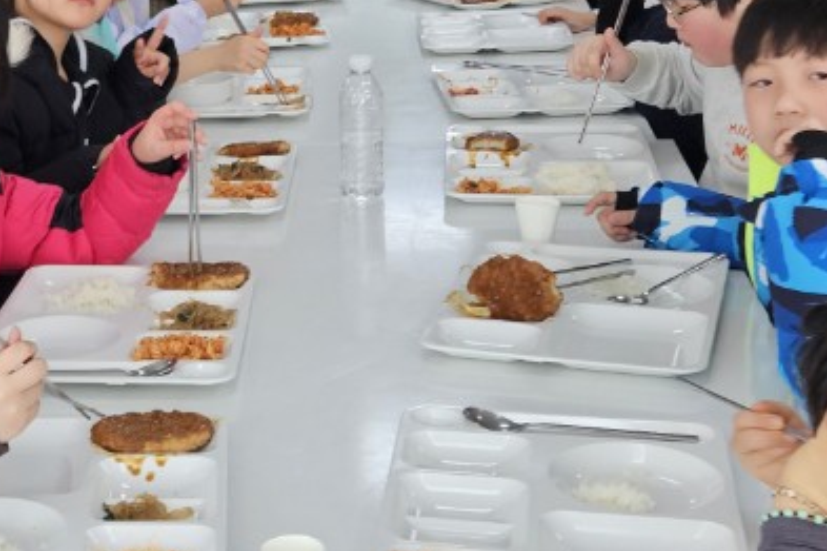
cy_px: 126
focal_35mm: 78
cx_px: -34
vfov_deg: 17.4
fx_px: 1792
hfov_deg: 24.6
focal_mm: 5.4
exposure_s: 1/120
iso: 32
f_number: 1.8
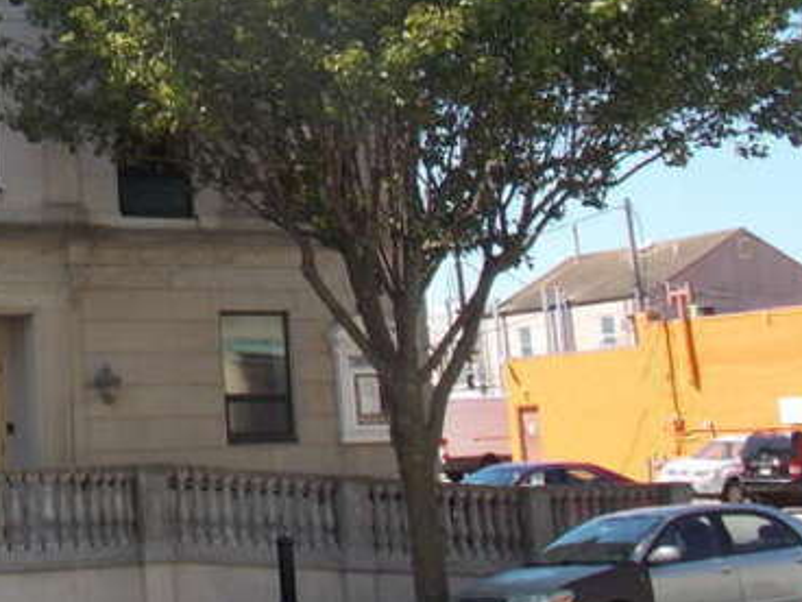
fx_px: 1714
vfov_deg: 19.5
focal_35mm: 74
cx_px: -46
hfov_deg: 24.8
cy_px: 46
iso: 80
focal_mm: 6.1
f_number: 3.4
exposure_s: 1/400
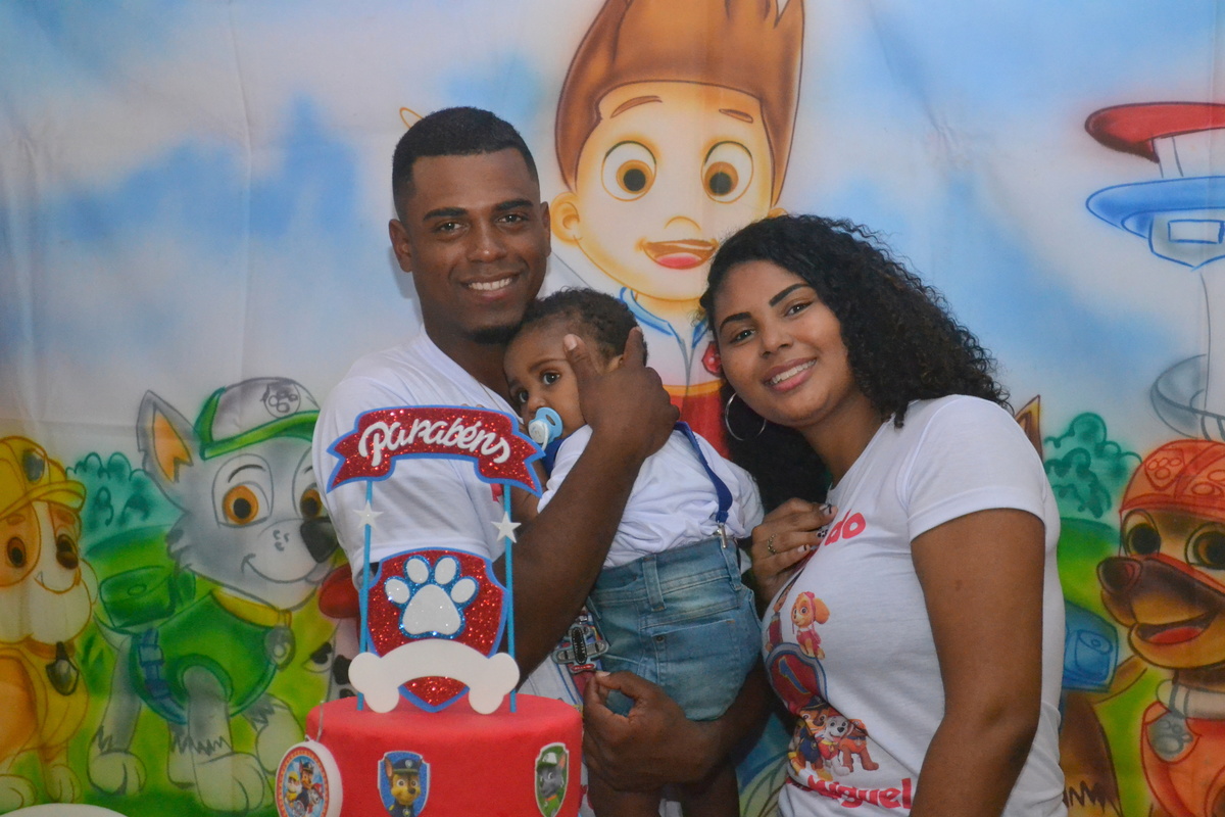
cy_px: 408
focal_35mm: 66
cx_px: 612
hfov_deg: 30.5
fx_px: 2246
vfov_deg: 20.6
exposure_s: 1/60
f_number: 5.3
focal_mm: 44
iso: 3200
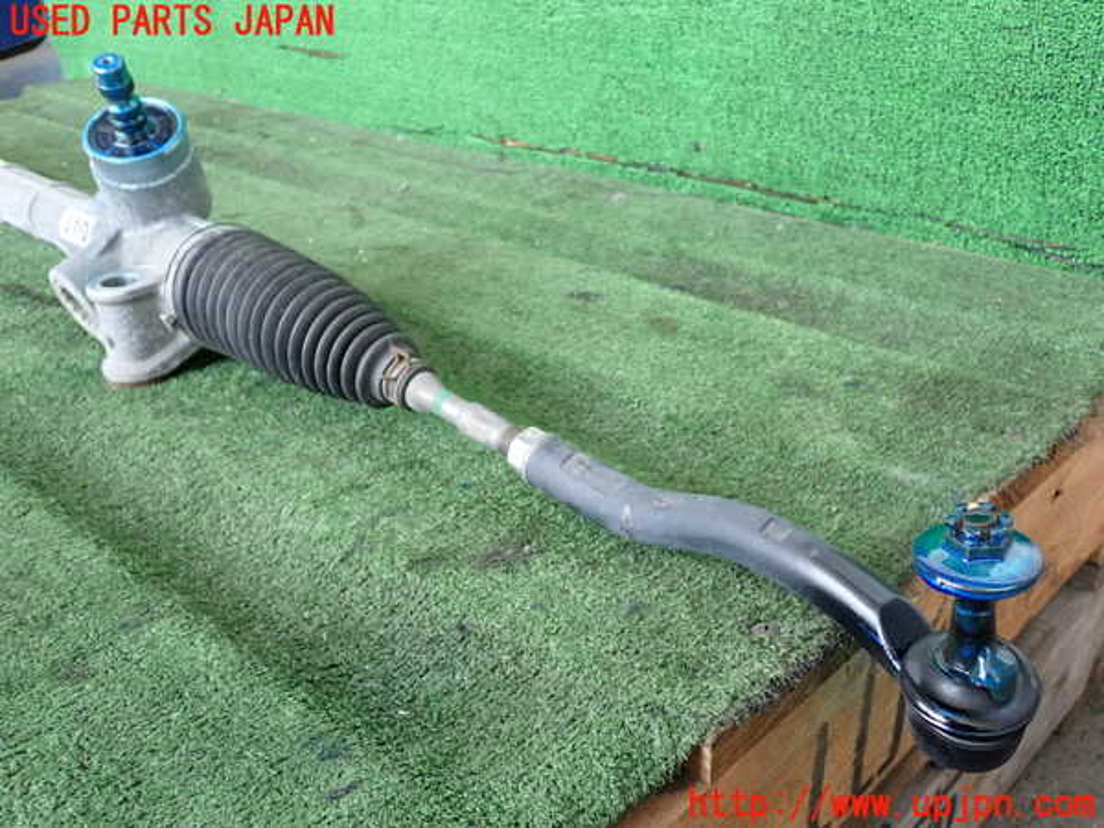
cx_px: 552
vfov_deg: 39.7
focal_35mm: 36
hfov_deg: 51.4
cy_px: 414
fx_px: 1148
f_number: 2.5
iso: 400
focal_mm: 6.37
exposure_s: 1/125
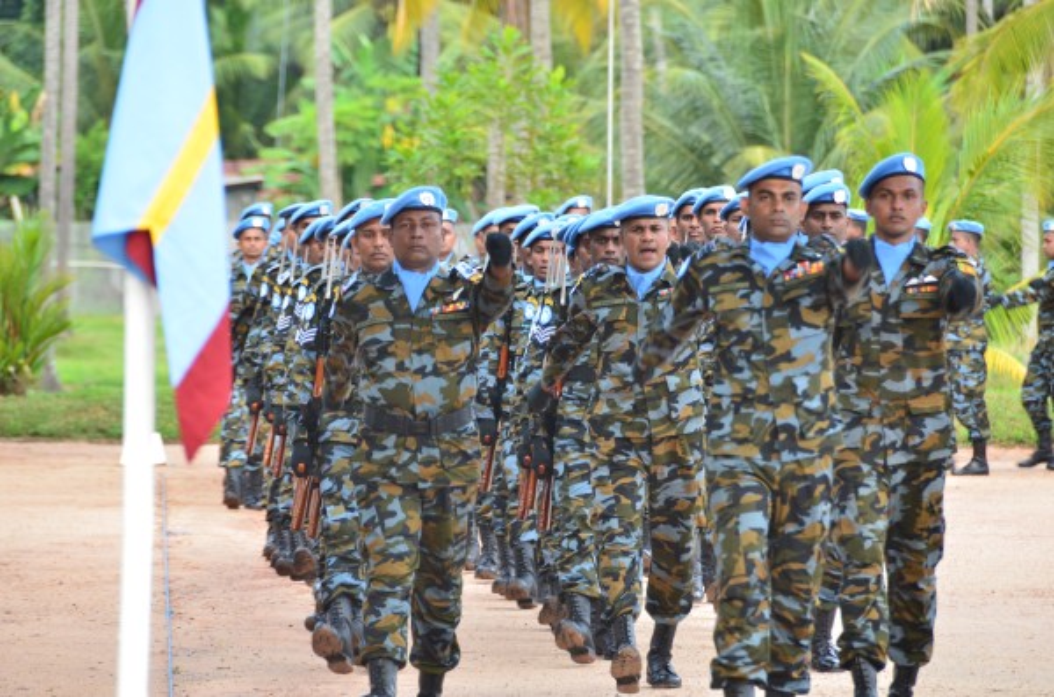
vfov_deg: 4.6
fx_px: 8762
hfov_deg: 6.9
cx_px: 527
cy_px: 348
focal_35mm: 300
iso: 200
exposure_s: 1/100
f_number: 6.3
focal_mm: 200
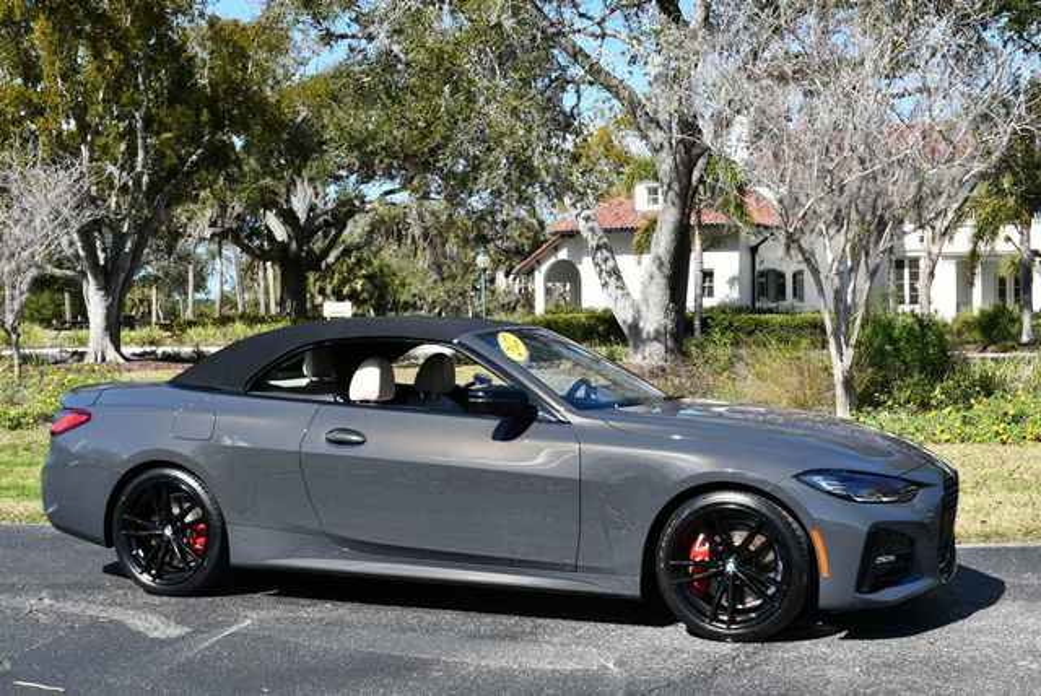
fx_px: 1389
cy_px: 348
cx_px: 520
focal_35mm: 48
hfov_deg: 41.1
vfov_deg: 28.1
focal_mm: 24
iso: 140
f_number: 8
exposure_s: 1/250
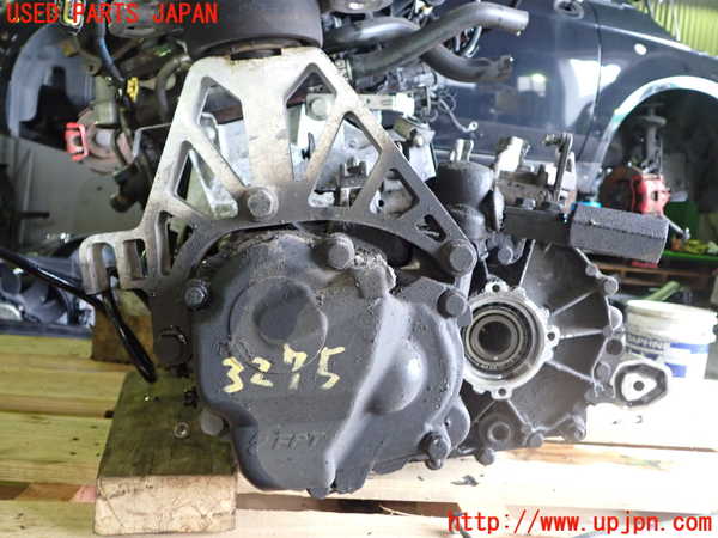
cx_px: 359
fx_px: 622
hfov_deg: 60.0
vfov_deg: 46.8
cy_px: 269
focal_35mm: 30
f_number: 2.3
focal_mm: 5.4
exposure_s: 1/30
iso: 500
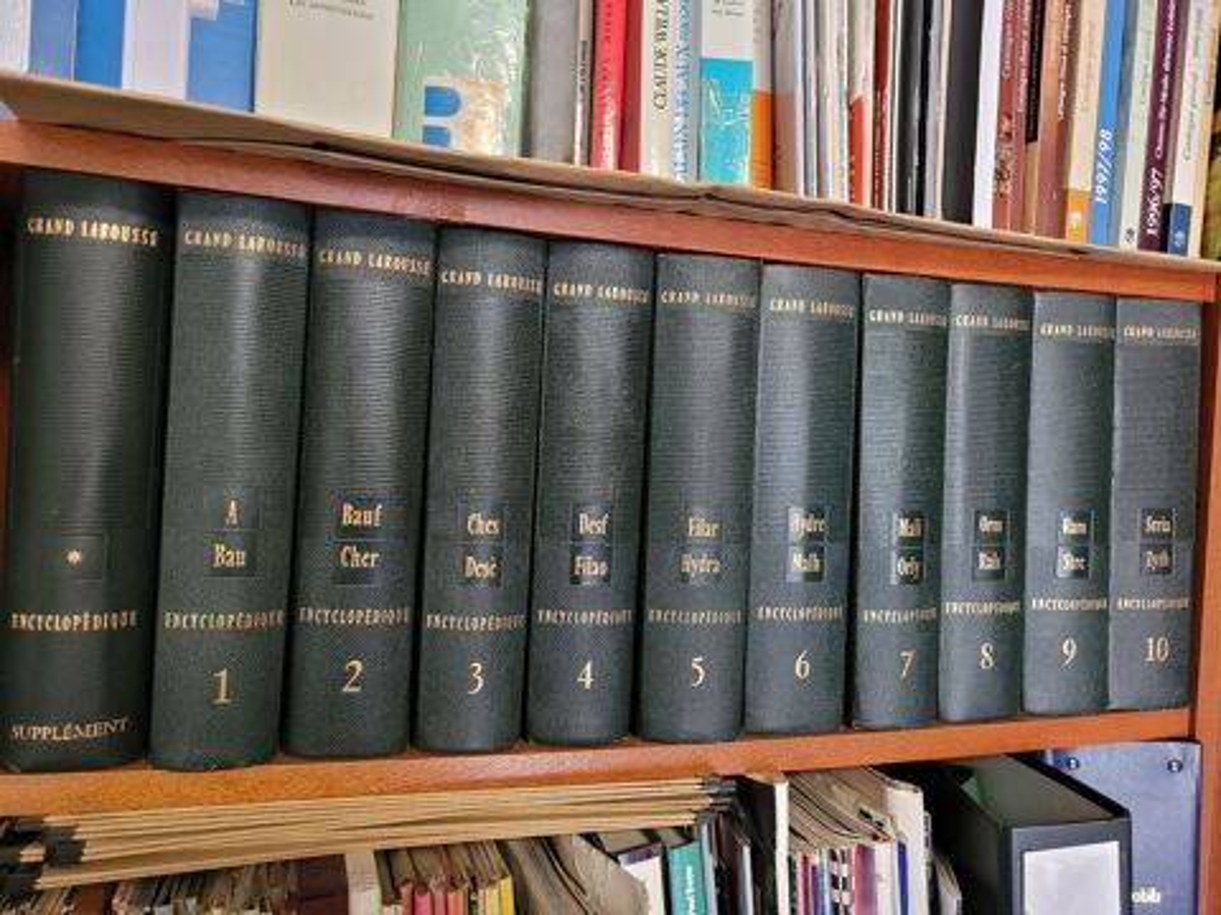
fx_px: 917
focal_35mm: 26
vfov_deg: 53.1
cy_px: 458
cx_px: 610
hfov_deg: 67.3
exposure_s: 1/50
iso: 500
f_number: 1.8
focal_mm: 5.4
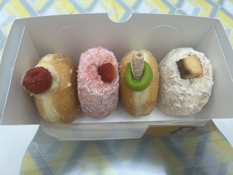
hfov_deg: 67.3
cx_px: 116
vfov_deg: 53.1
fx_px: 175
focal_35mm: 26
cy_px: 88
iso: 40
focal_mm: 5.7
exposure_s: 1/120
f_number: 1.5
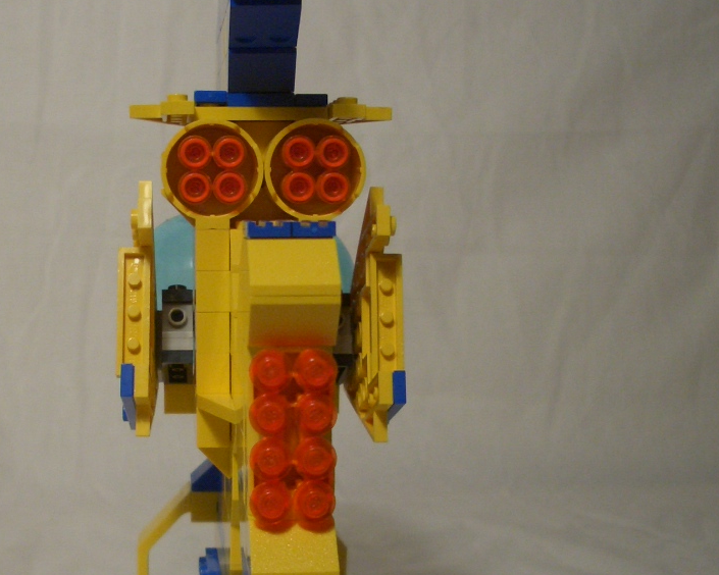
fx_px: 1319
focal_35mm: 62
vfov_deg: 24.5
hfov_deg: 30.2
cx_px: 225
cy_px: 360
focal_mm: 5.8
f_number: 2.6
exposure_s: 1/80
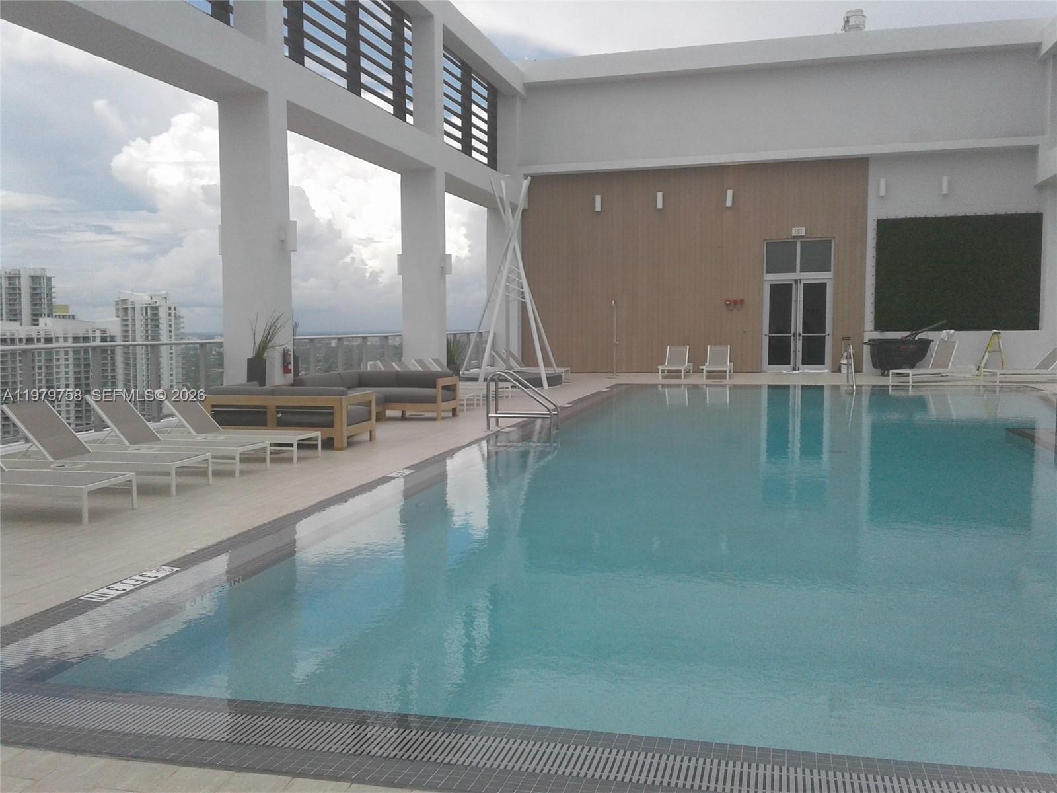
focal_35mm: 33
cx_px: 528
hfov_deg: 55.4
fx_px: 1008
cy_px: 396
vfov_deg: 42.9
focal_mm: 3.3
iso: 50
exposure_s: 1/2074
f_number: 2.2
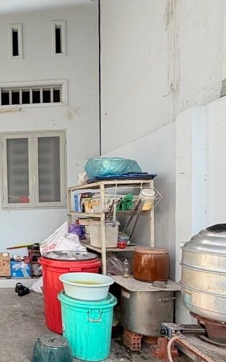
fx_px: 296
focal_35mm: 30
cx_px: -33
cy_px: 228
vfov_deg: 62.0
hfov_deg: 34.9
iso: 40
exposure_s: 1/224
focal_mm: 2.22
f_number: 2.2
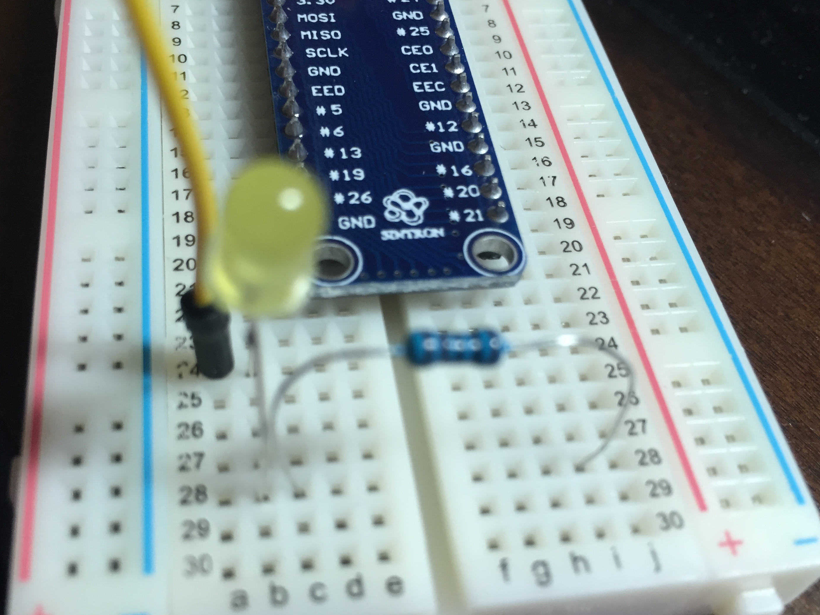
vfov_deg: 41.7
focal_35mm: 34
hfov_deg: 53.9
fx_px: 805
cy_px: 343
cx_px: 378
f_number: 2.2
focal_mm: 4.15
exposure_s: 1/30
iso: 64
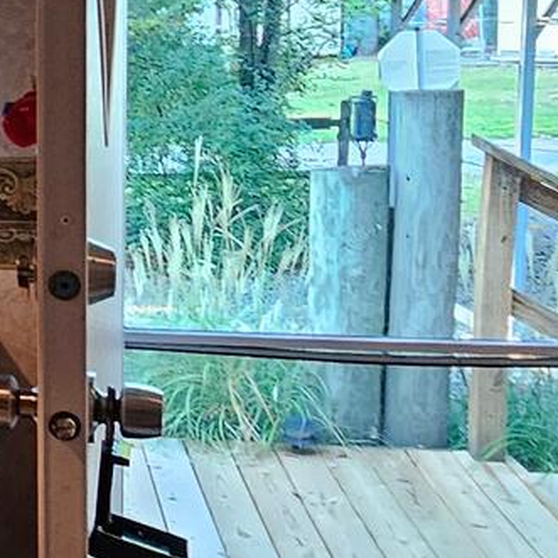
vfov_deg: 24.2
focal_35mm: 71
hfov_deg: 17.8
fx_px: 1295
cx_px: -524
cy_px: 170
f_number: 2.2
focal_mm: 2.2
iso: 320
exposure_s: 1/30
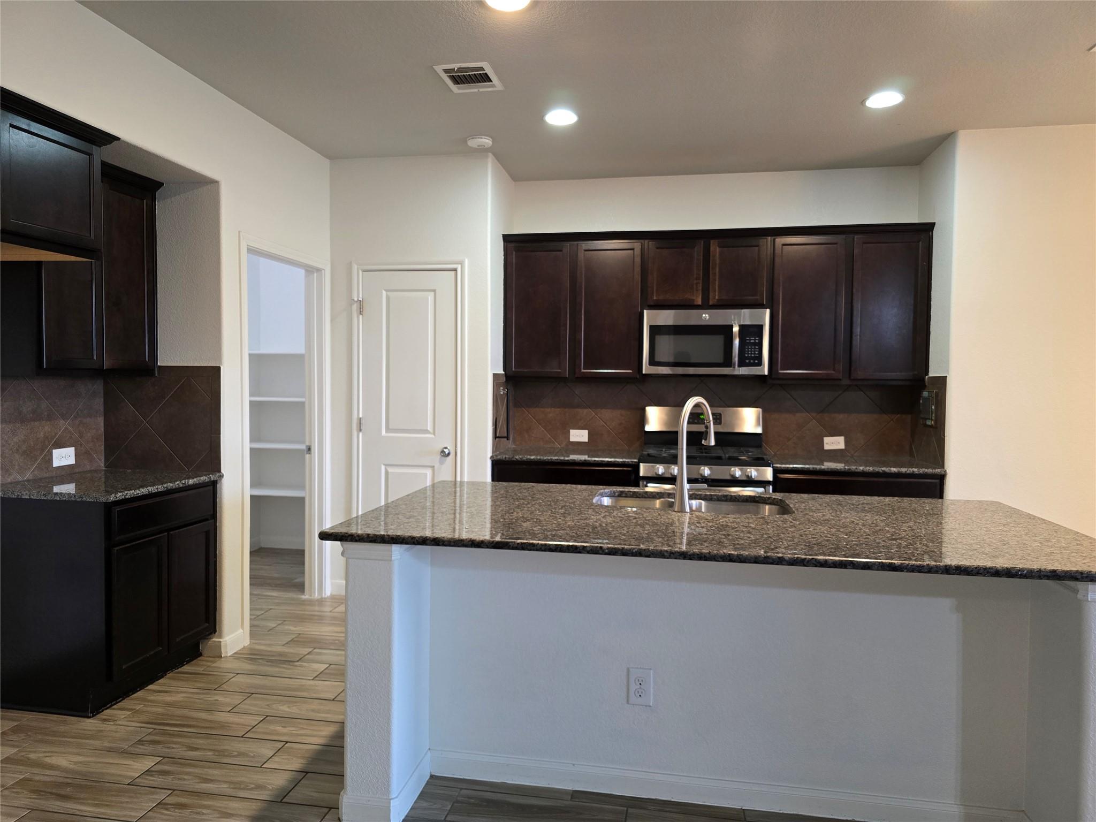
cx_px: 548
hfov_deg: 73.9
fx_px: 728
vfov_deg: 58.9
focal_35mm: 23
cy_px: 411
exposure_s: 1/120
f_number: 1.7
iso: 500
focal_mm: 6.3
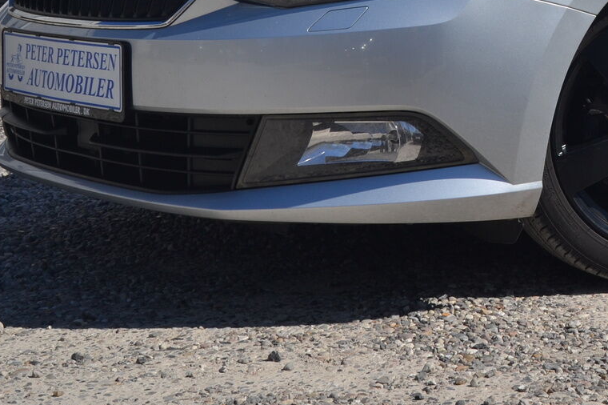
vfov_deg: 14.6
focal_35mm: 91
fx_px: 1536
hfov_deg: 21.4
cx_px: 645
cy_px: -63
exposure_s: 1/400
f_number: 10
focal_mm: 24
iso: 100
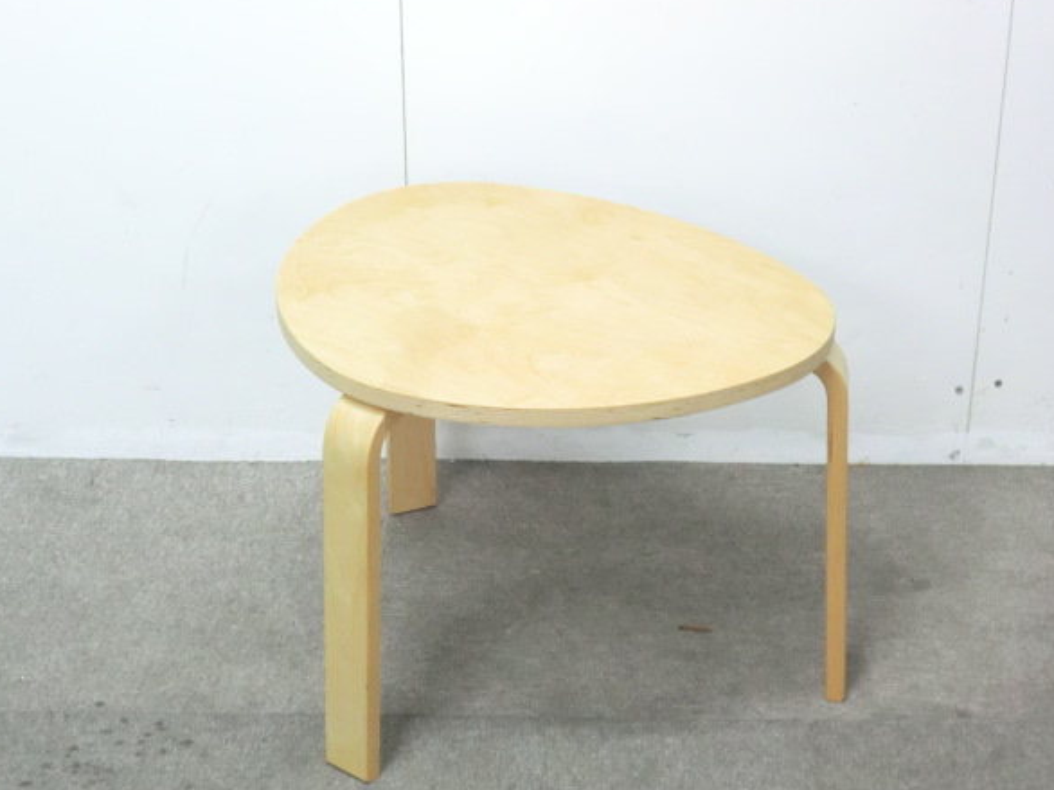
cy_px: 376
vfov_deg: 20.7
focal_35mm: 71
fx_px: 2161
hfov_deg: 27.4
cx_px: 525
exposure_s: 1/20
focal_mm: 11.7
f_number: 5.3
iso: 800
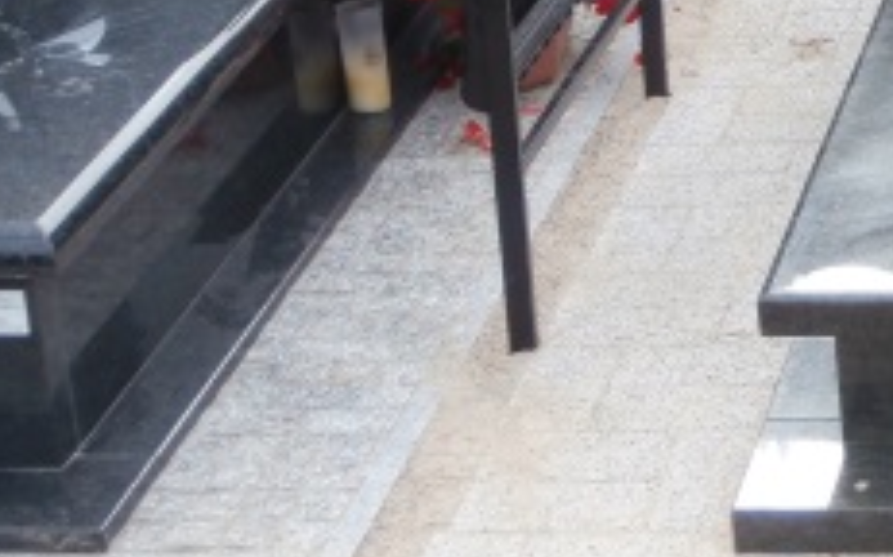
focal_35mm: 138
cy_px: -46
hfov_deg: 14.4
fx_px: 3356
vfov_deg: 9.4
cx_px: 1214
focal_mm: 8.29
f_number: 4.2
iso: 100
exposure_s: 1/200
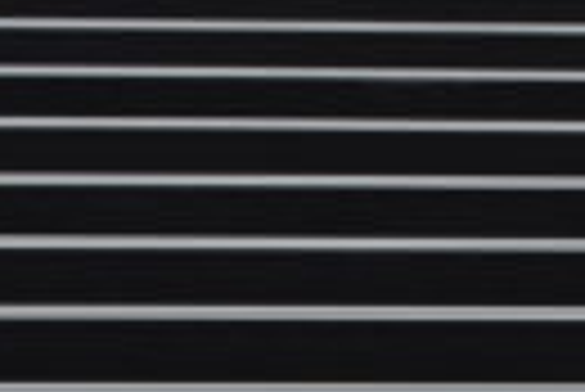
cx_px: 662
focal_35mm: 550
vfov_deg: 2.5
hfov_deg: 3.7
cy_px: 1386
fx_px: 8947
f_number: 16
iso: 400
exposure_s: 1/200
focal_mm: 70
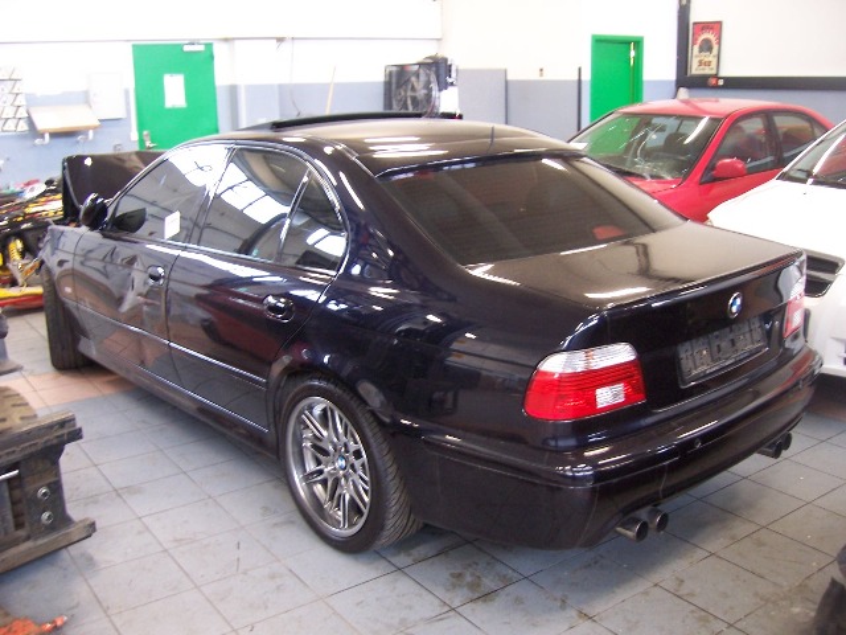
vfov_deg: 39.7
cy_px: 318
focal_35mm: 36
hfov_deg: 51.4
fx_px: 880
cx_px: 423
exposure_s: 1/10
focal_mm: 6
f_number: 3
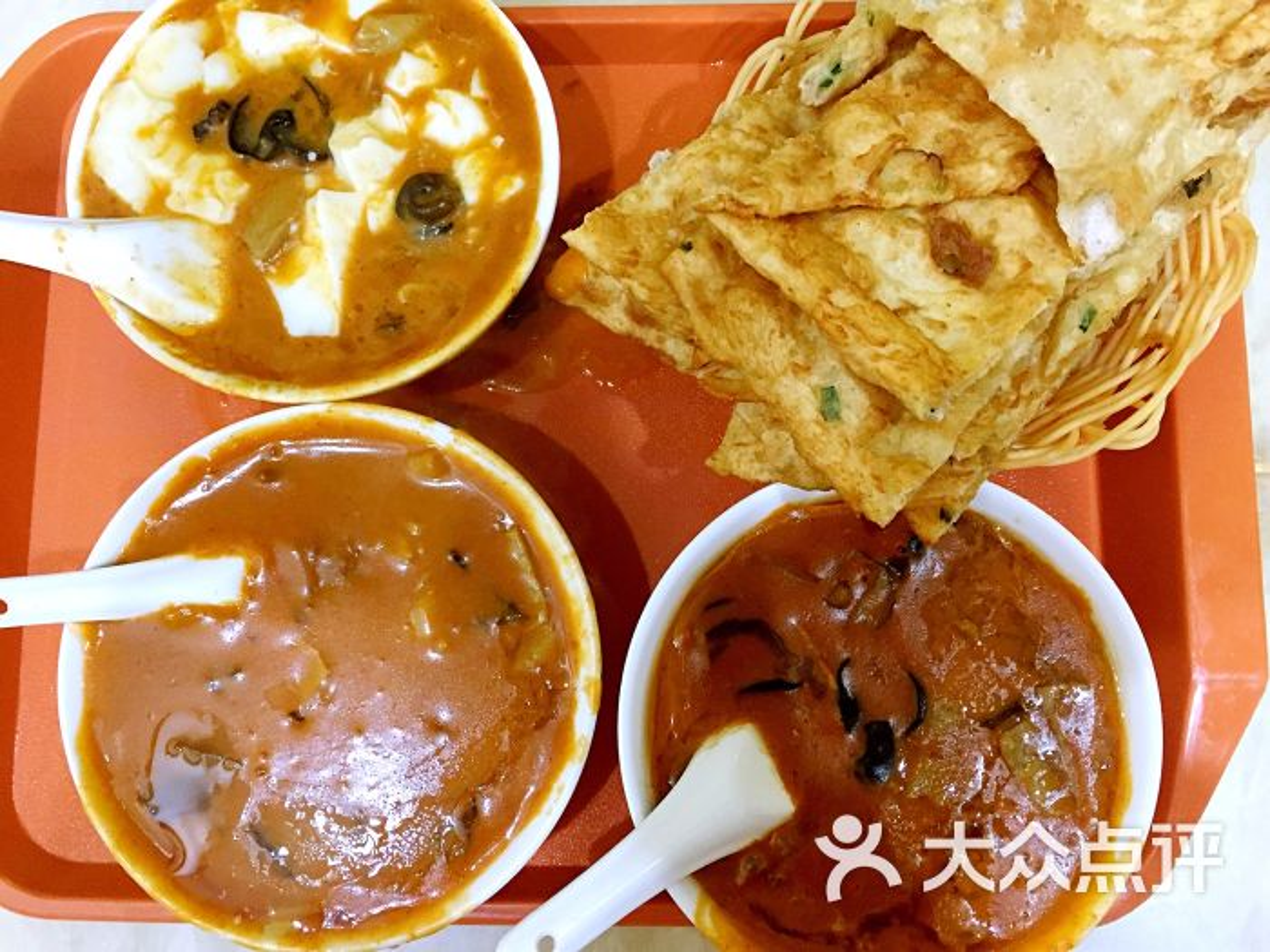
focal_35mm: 29
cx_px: 635
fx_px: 1064
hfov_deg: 61.7
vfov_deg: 48.2
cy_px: 476
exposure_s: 1/25
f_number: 2.2
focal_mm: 4.15
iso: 250
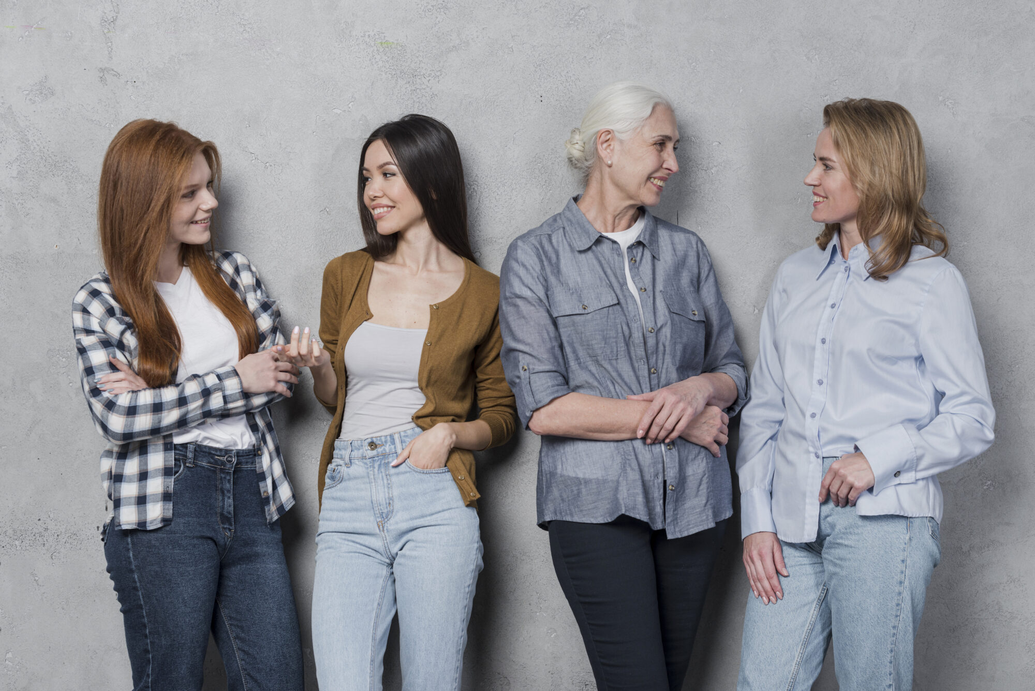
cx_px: 518
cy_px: 346
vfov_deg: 27.0
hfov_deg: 39.6
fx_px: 1438
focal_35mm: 50
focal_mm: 50
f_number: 5
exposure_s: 1/160
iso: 250
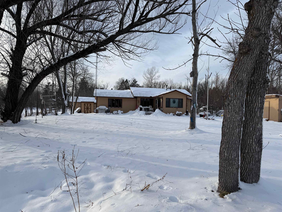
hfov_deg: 71.6
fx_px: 196
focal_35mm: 24
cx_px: 141
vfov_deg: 56.8
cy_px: 106
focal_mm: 6.76
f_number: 1.78
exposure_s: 1/3597
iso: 80
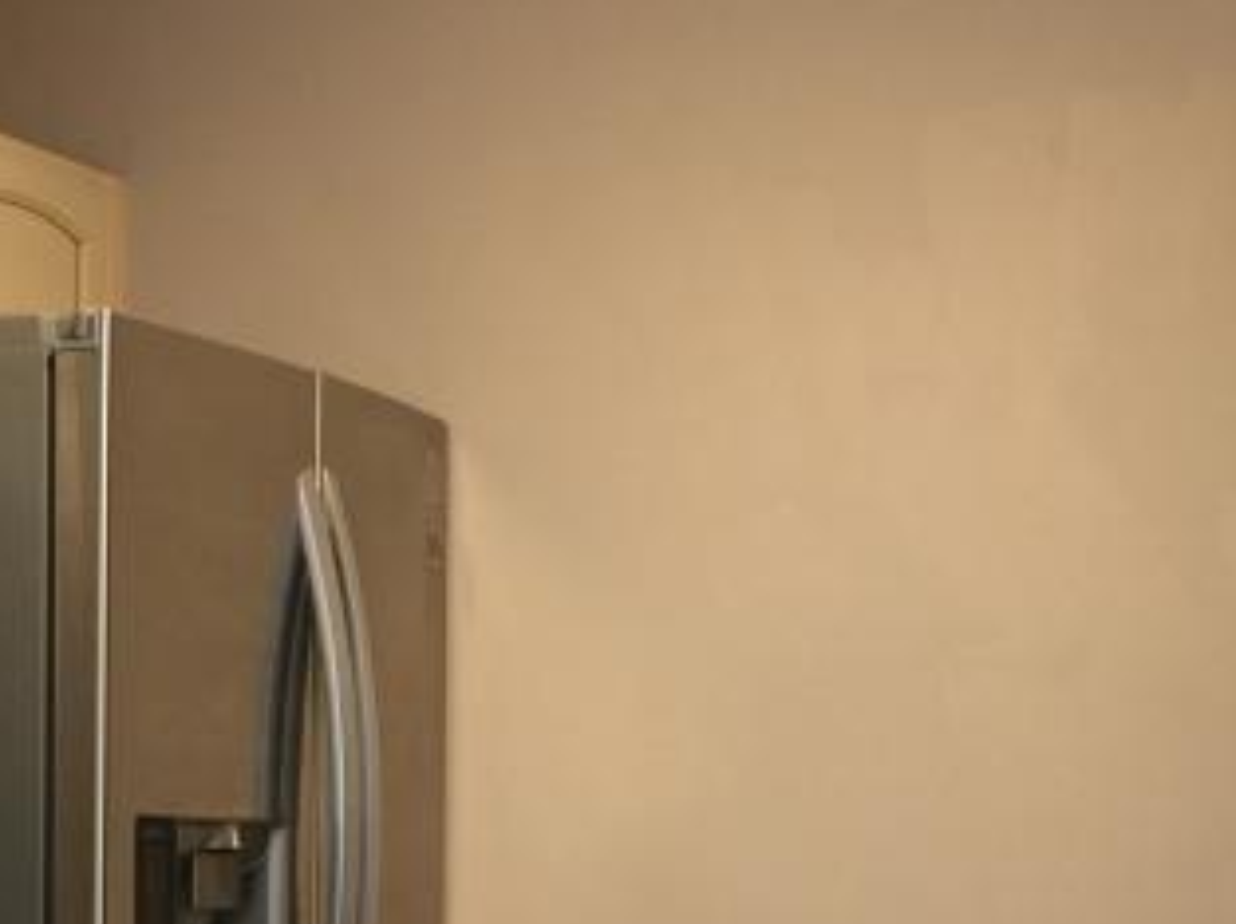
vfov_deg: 15.3
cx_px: 612
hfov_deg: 20.7
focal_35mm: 95
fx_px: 3388
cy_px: 924
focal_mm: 4.15
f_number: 2.2
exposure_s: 1/15
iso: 50
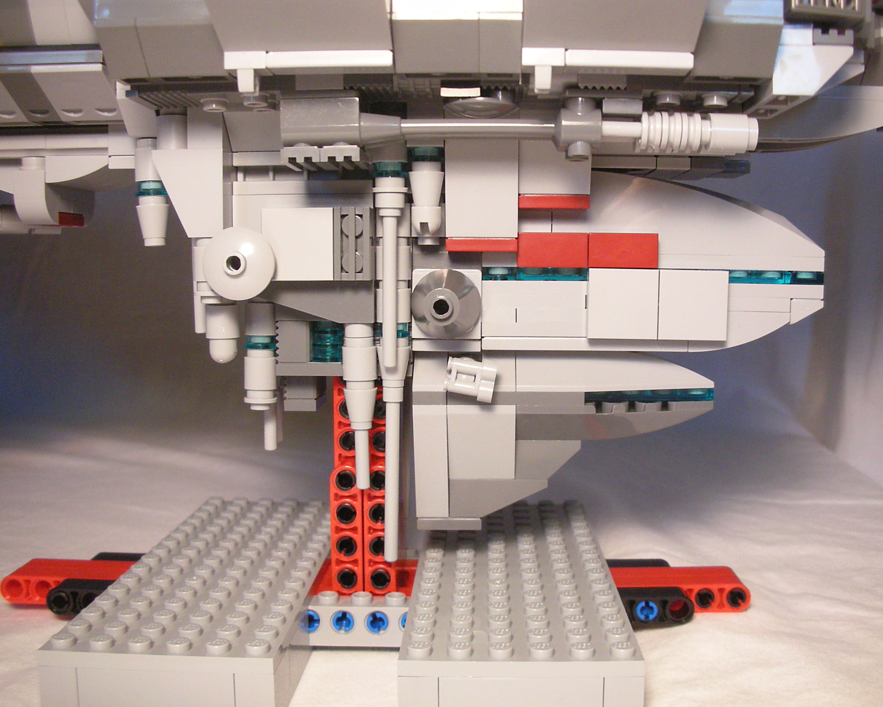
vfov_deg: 40.1
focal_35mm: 37
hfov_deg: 49.1
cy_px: 349
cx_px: 466
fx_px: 967
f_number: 2.8
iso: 200
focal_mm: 5.8
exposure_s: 1/30
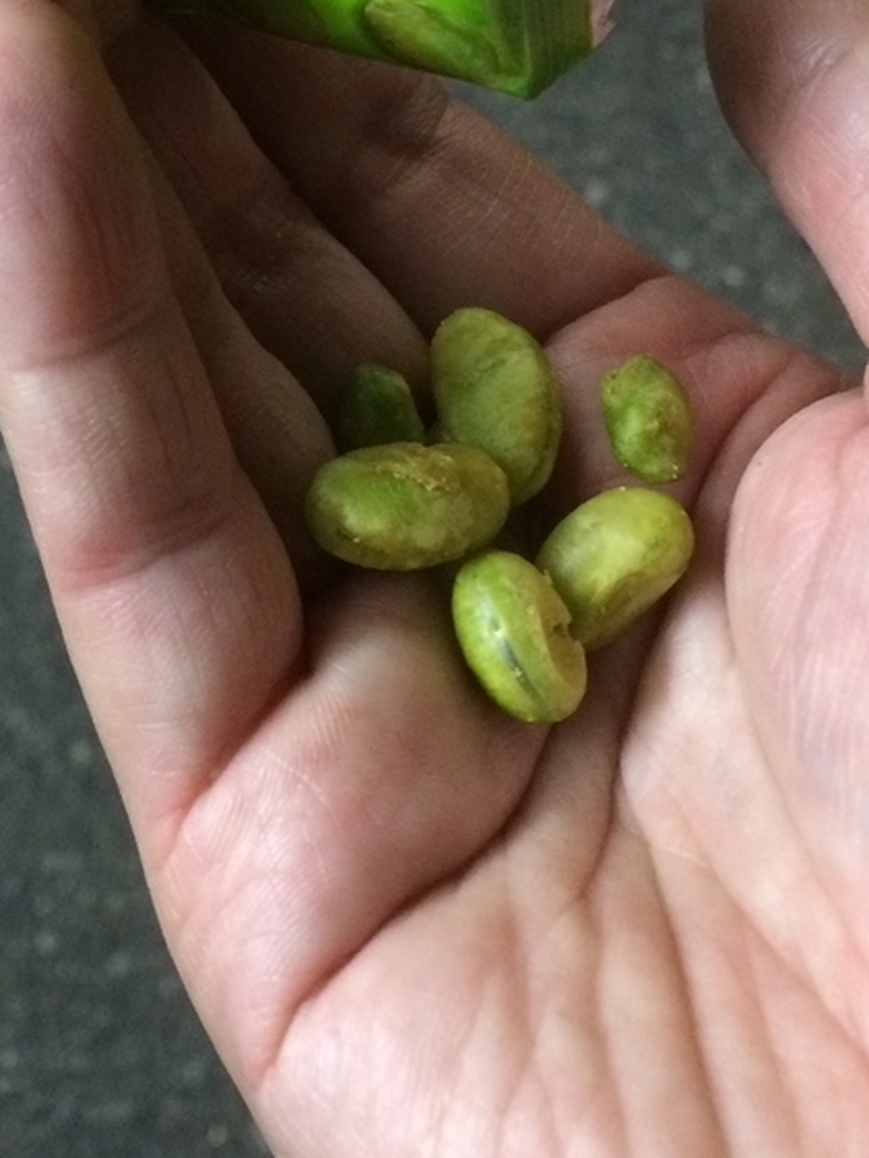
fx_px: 2074
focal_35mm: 62
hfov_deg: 23.3
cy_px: 281
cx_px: 167
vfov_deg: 30.6
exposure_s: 1/17
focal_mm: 4.15
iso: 250
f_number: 2.2
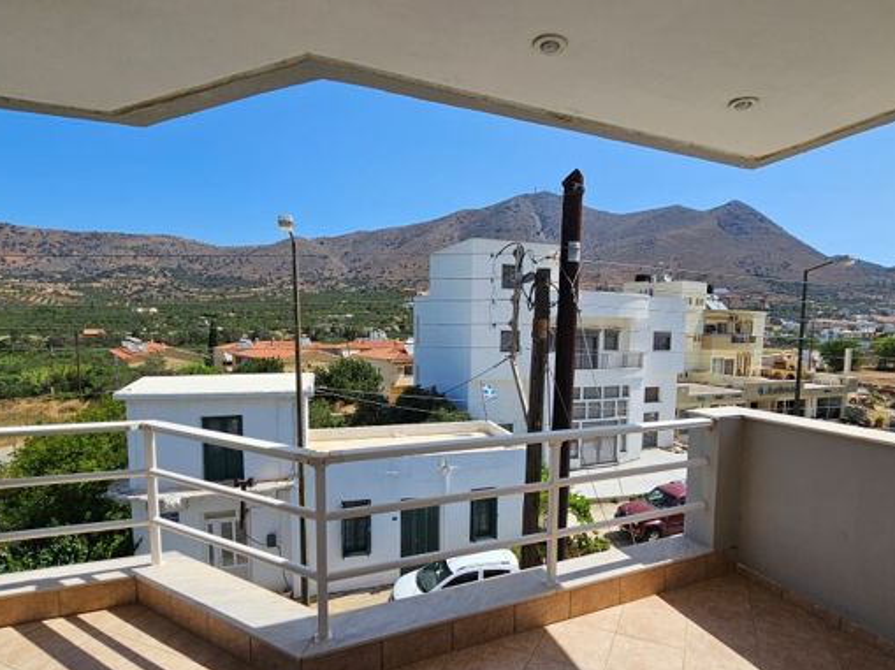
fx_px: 465
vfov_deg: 71.2
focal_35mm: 18
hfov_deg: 87.2
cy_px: 380
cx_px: 514
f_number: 2.2
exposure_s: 1/2866
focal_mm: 2.2
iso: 50
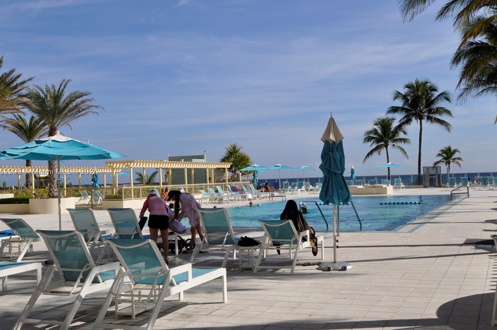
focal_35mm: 43
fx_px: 593
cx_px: 276
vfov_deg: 31.1
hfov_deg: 45.4
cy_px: 172
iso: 200
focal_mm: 24
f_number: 11
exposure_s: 1/500
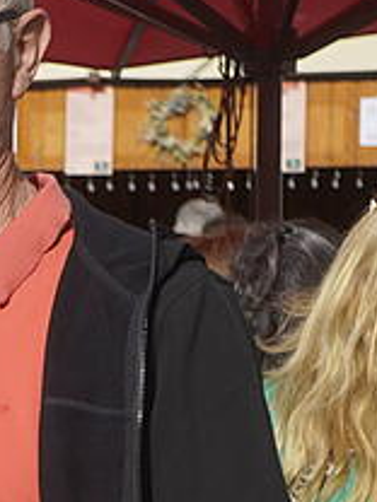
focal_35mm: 160
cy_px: 508
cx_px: -441
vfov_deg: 12.2
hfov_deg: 8.6
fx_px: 2323
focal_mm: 37
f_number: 4.5
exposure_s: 1/640
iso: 100
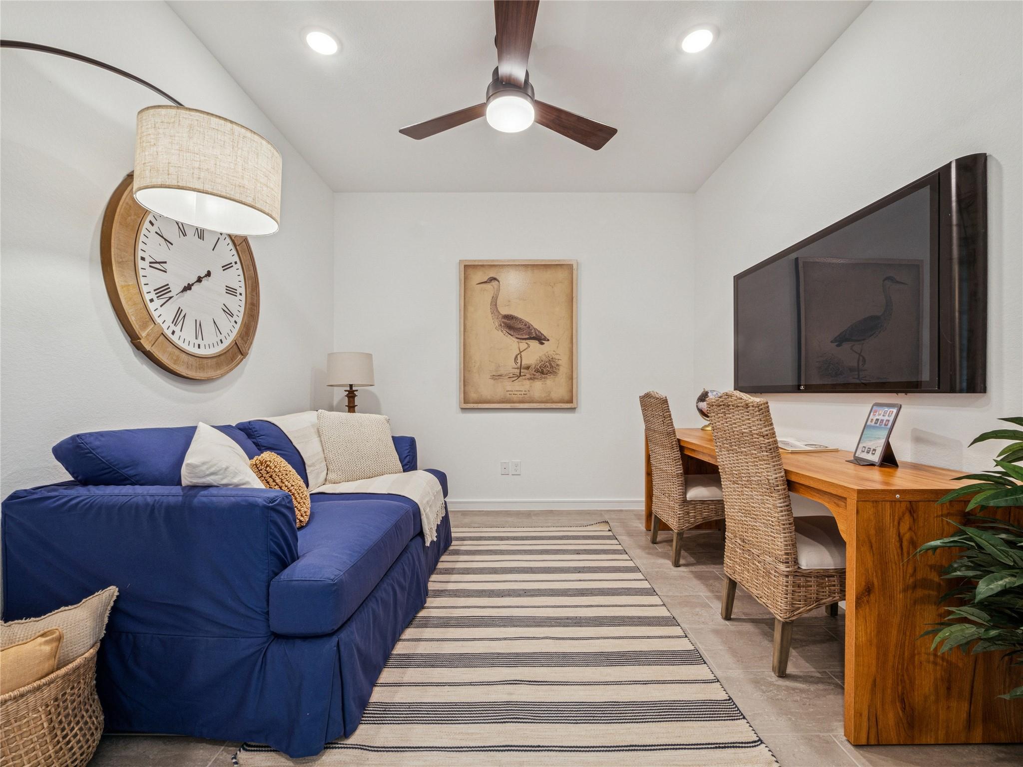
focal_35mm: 14
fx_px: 414
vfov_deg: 85.7
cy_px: 384
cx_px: 512
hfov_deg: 102.1
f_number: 11
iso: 200
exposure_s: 1/15
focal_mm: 7
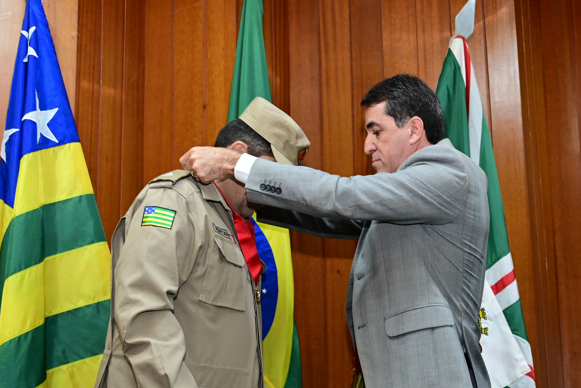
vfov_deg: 22.7
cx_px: 290
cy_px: 194
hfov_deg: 33.4
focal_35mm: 60
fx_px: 969
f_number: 4.5
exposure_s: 1/125
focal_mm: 40
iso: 4000
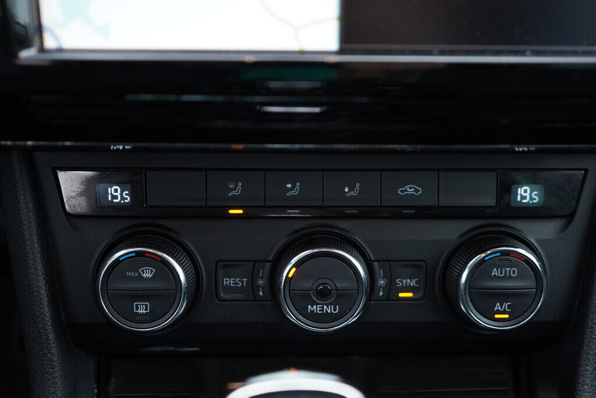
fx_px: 596
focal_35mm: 36
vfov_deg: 36.9
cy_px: 199
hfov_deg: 53.1
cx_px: 298
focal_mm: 24
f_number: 2.8
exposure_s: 1/40
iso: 400
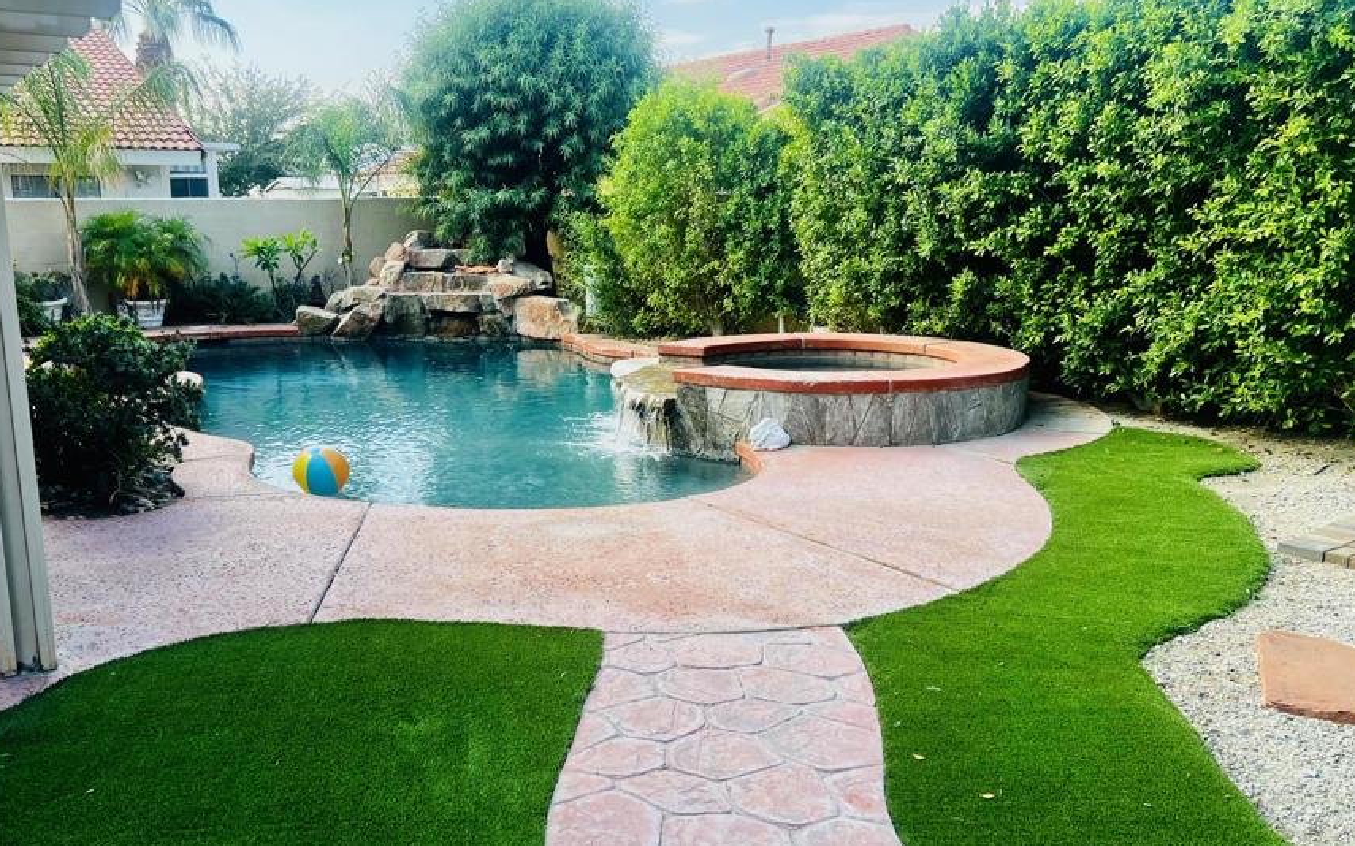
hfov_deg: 57.8
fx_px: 1218
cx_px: 564
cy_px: 474
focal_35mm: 33
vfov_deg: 38.2
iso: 50
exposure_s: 1/581
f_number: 1.5
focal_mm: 5.7
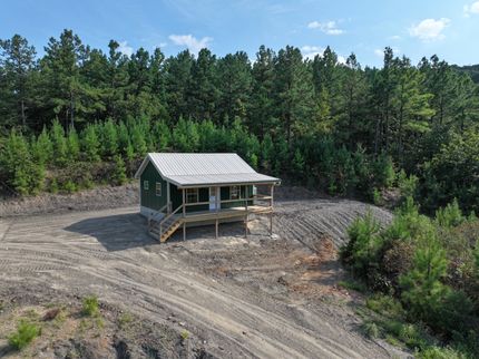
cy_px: 180
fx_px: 332
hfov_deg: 71.6
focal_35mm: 24
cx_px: 240
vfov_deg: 56.8
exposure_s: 1/2500
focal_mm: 12.29
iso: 180
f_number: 2.8
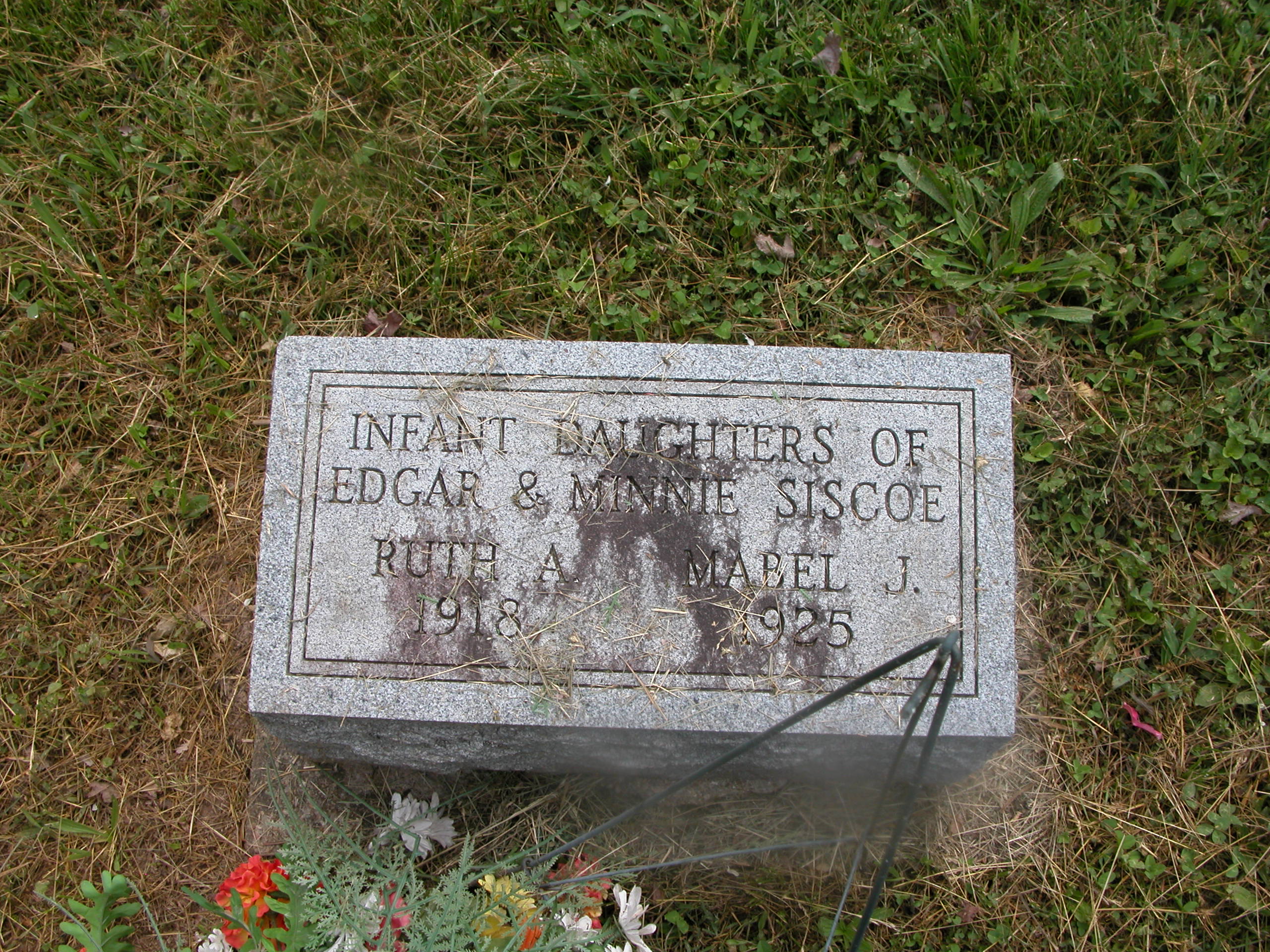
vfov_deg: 40.7
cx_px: 635
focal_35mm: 35
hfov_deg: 52.6
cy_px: 476
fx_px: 1284
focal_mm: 8.9
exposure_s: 1/264
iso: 100
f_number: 5
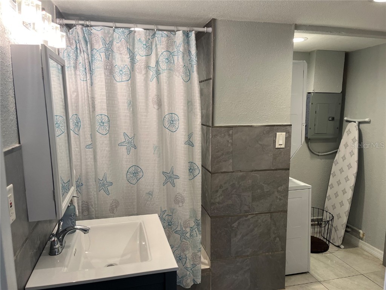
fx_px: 290
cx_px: 193
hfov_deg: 67.3
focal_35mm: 26
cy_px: 145
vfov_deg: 53.1
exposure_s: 1/120
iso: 100
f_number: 1.6
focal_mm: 5.1
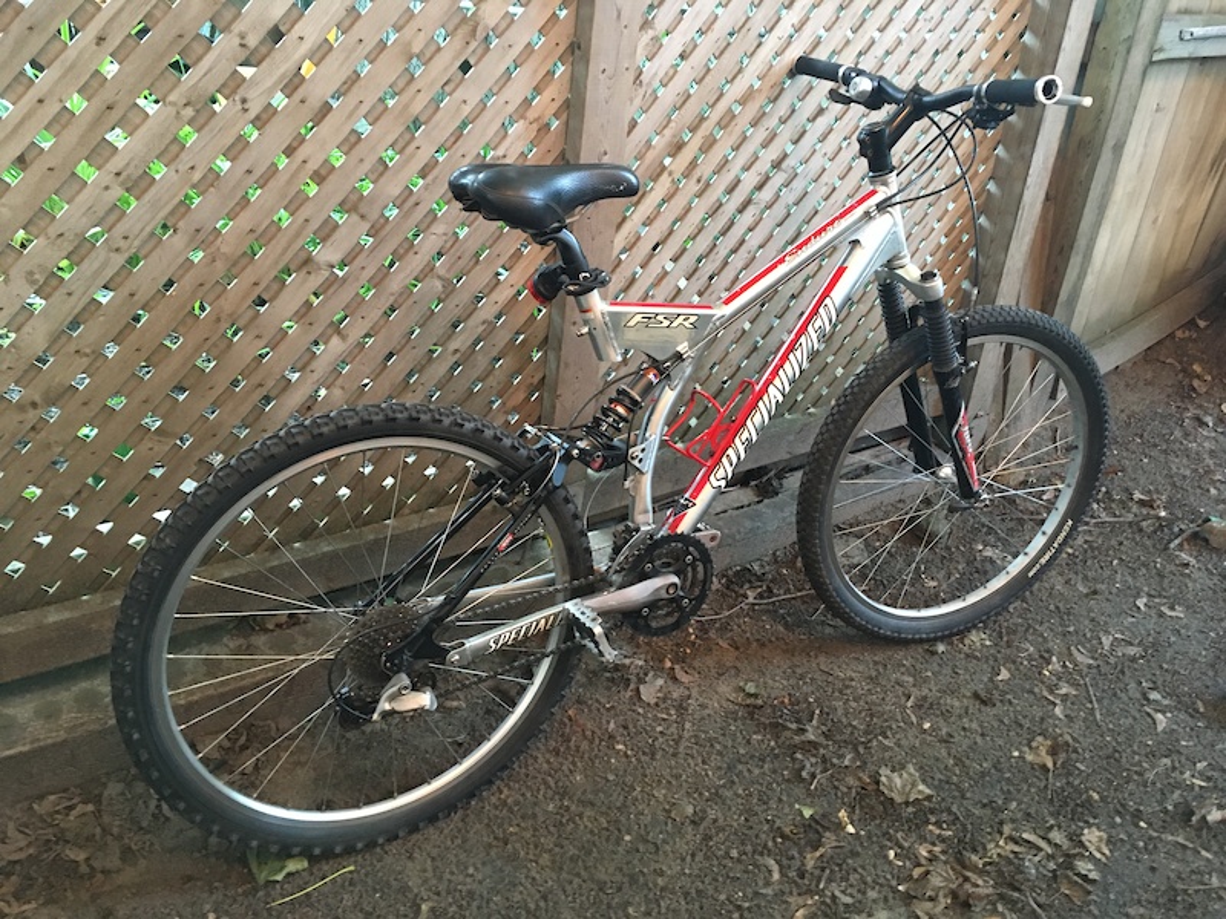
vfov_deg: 48.2
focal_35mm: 29
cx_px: 613
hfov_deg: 61.7
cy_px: 460
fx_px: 1027
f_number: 2.2
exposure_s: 1/15
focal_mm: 4.15
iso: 200
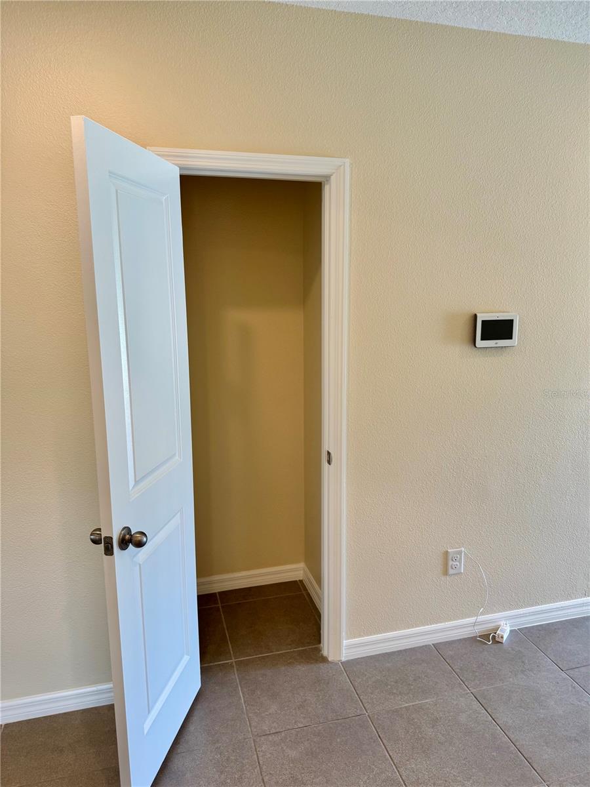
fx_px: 545
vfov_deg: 71.6
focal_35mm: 24
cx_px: 295
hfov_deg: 56.8
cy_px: 394
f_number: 1.78
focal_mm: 6.76
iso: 125
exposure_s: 1/120
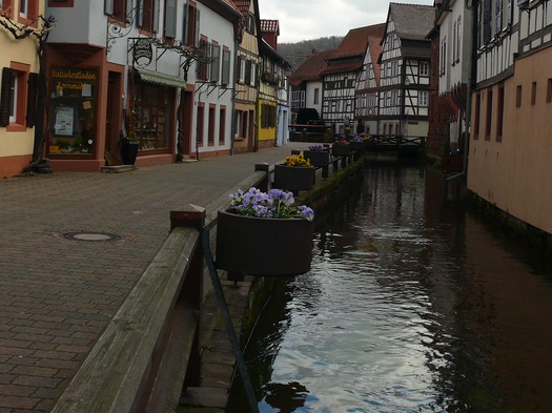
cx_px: 318
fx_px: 797
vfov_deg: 28.8
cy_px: 120
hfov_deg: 38.1
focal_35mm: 50
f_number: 4
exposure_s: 1/200
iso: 100
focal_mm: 7.4
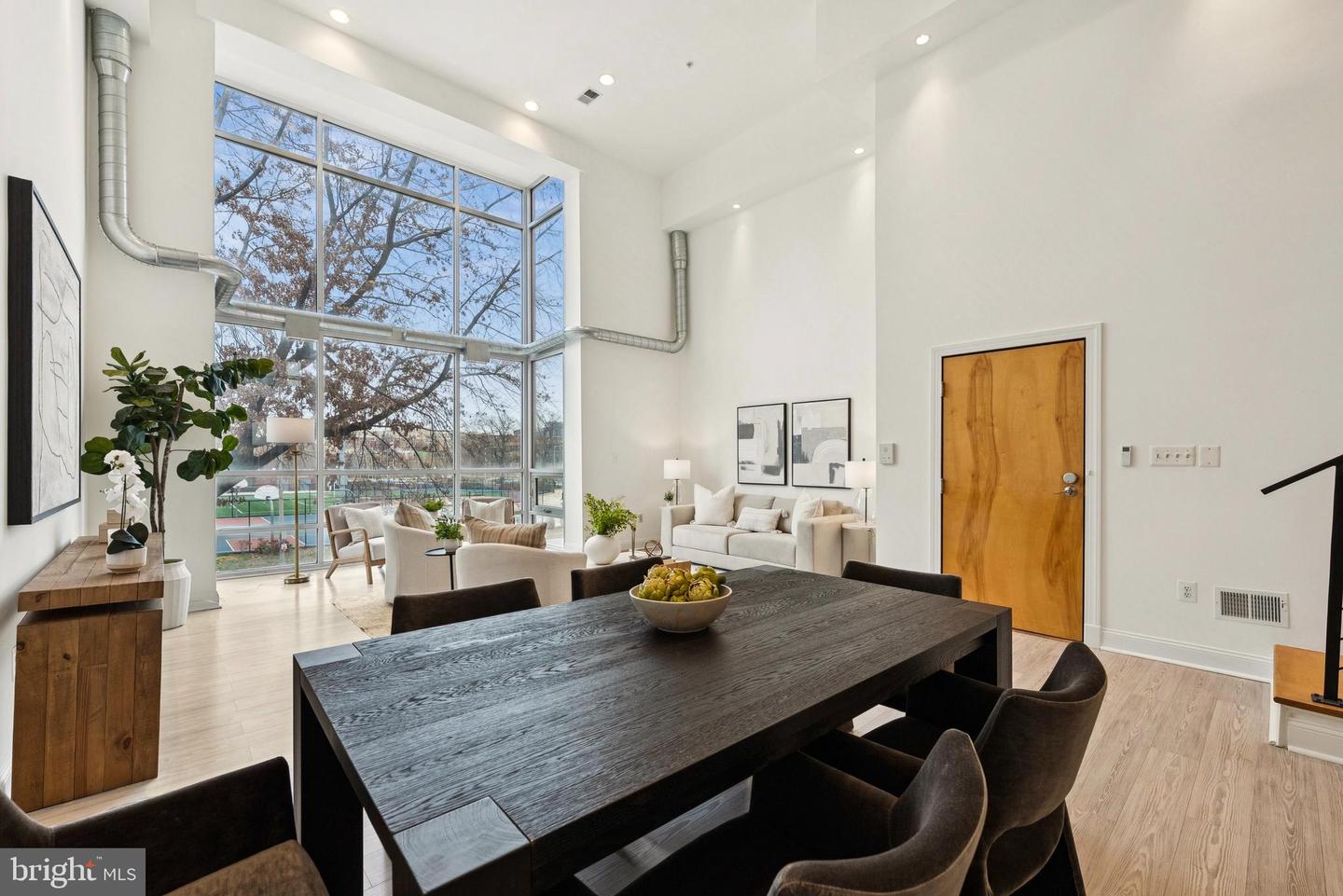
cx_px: 672
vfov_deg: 77.4
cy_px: 448
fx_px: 560
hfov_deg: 100.4
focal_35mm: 15
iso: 640
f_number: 7.1
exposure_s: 1/100
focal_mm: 15
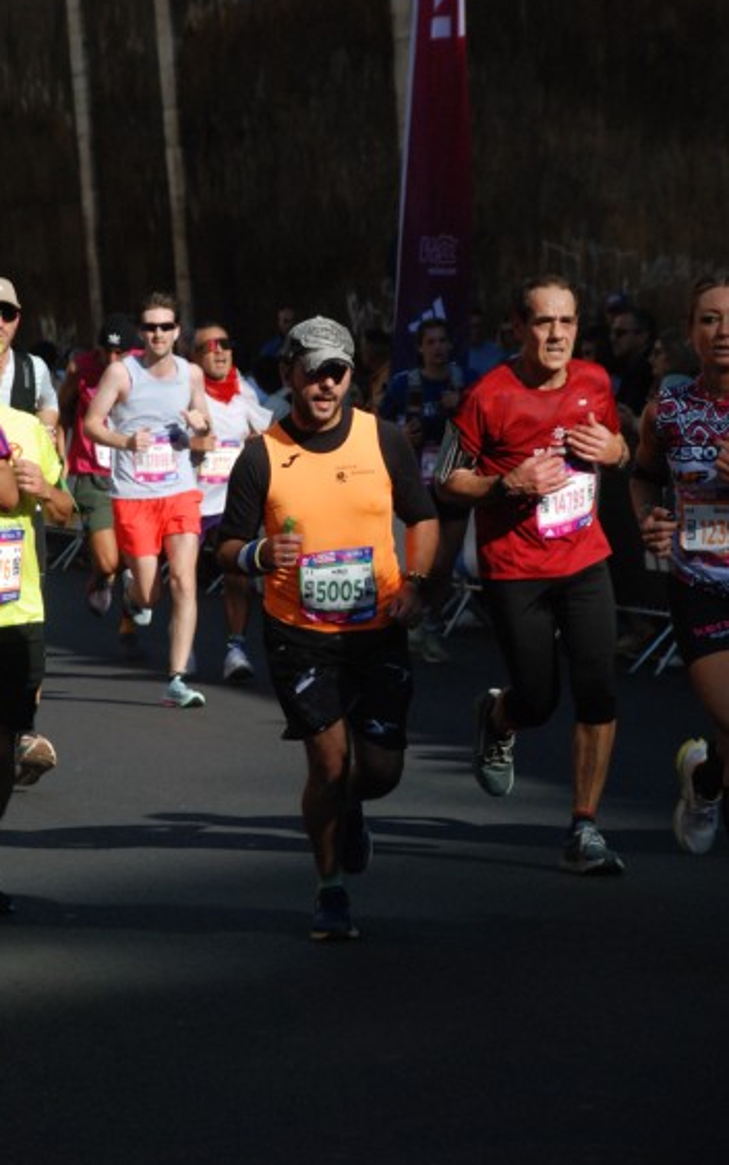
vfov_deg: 12.2
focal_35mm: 172
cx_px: 326
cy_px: 559
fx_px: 5452
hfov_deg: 7.6
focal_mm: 105
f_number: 8
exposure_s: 1/2000
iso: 1000
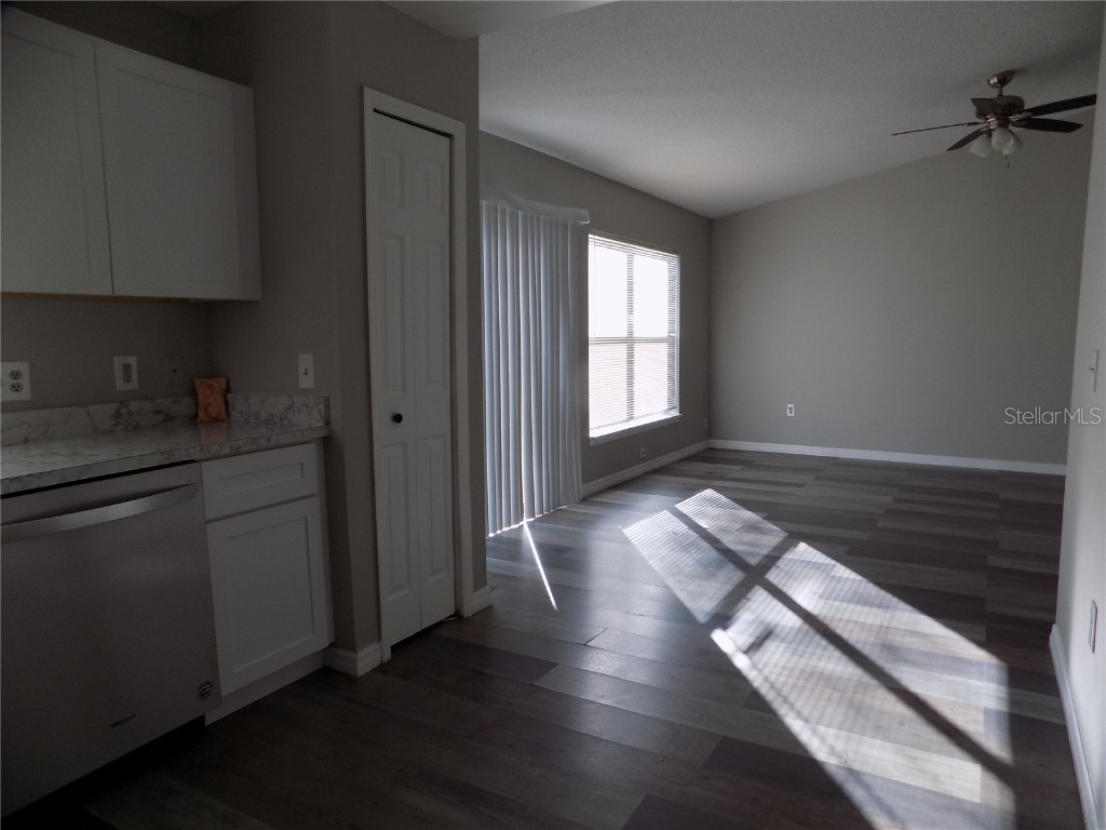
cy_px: 415
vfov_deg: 58.9
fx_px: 735
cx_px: 553
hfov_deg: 73.9
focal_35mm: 23
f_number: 3.1
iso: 80
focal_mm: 4
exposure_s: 1/100
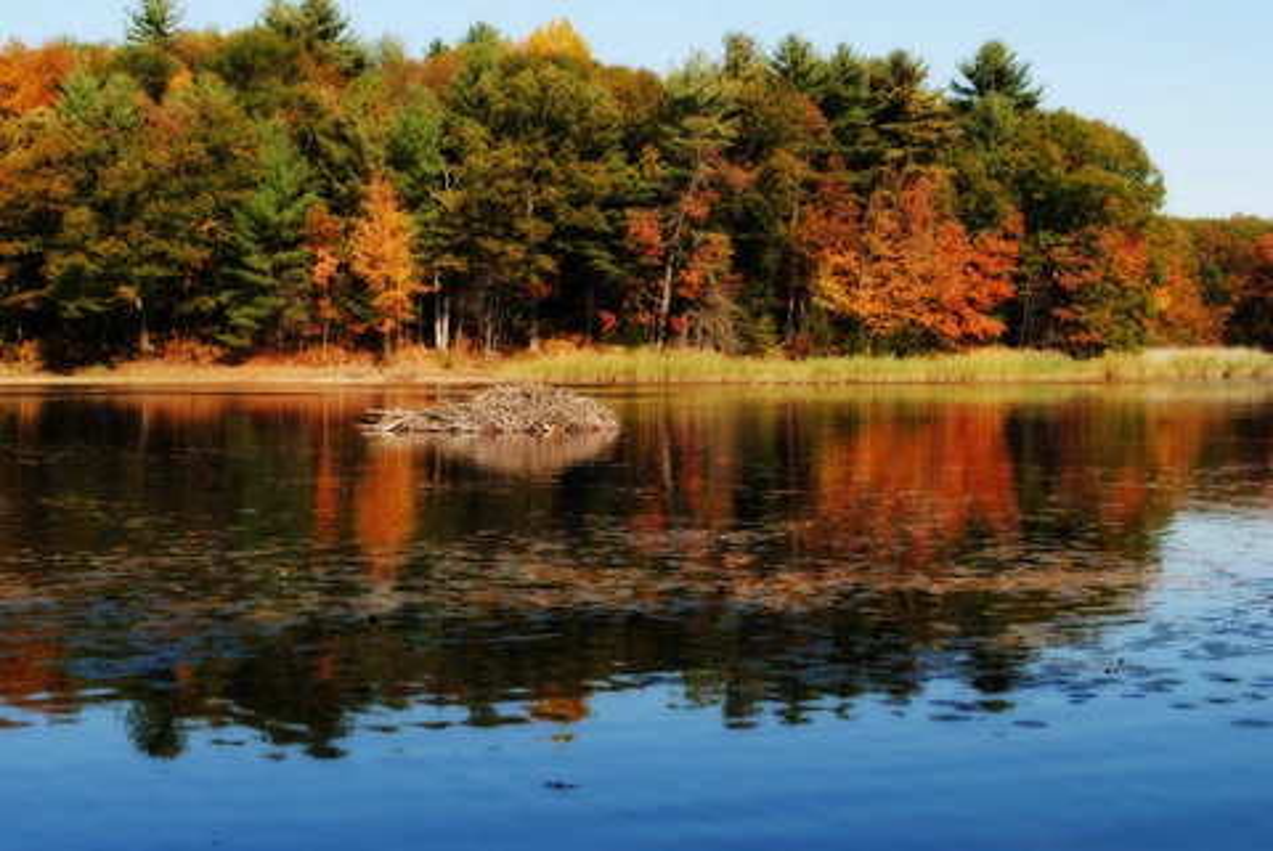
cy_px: 426
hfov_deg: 36.8
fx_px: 1911
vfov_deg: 25.1
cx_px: 636
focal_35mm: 54
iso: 100
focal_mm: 36
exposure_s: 1/200
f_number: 7.1
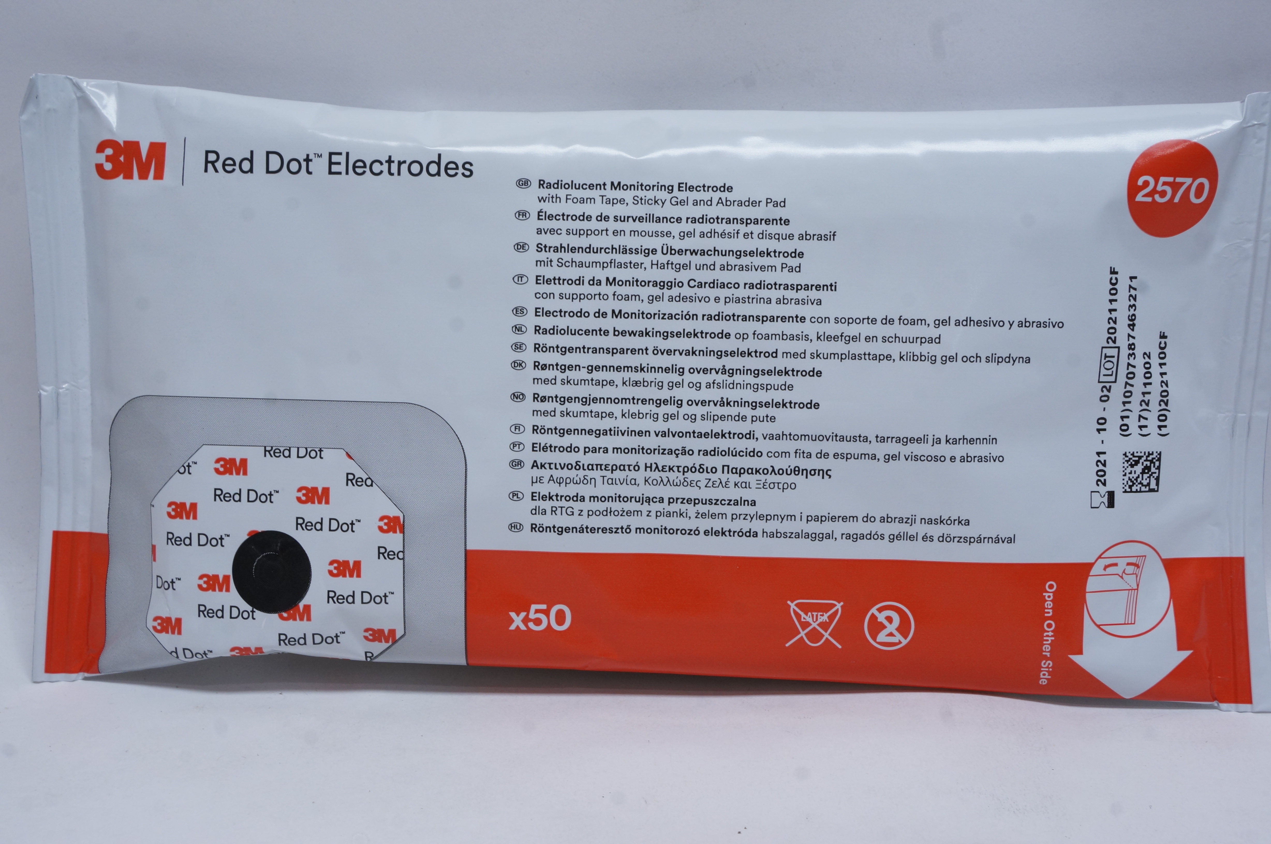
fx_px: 1852
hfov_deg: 37.9
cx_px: 636
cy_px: 422
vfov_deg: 25.7
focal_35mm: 52
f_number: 14
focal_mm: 35
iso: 400
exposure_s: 1/10
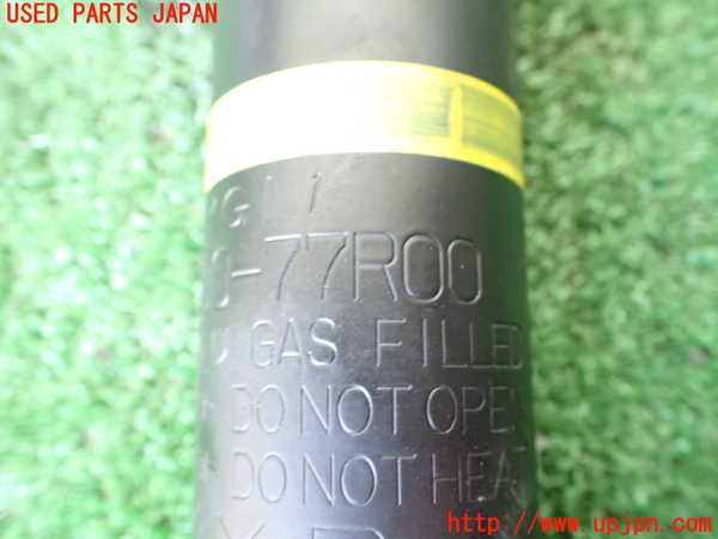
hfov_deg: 60.0
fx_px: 622
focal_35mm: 30
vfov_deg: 46.8
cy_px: 270
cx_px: 359
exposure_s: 1/30
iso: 1250
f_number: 2.3
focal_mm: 5.4
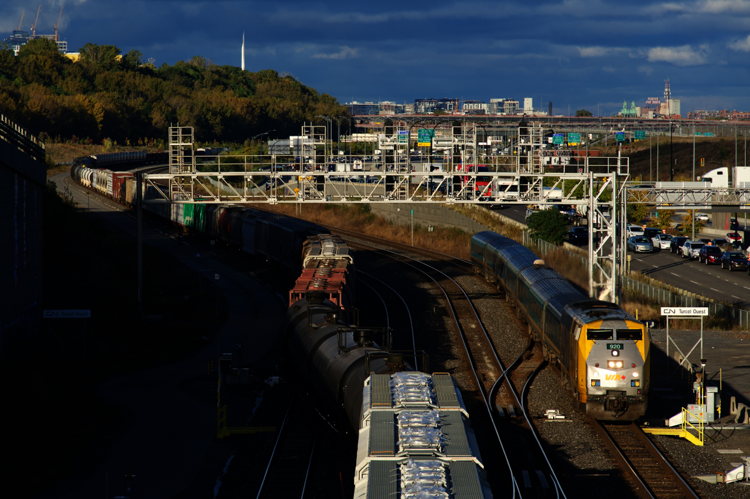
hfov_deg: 12.5
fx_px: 3434
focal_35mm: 165
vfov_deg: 8.3
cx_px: 375
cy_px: 250
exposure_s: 1/640
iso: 320
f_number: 8
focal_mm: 165
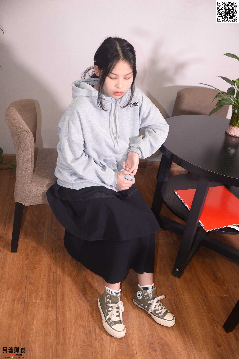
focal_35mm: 35
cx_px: 120
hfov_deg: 37.9
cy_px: 180
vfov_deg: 54.4
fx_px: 348
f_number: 5.6
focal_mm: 35
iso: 640
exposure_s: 1/40
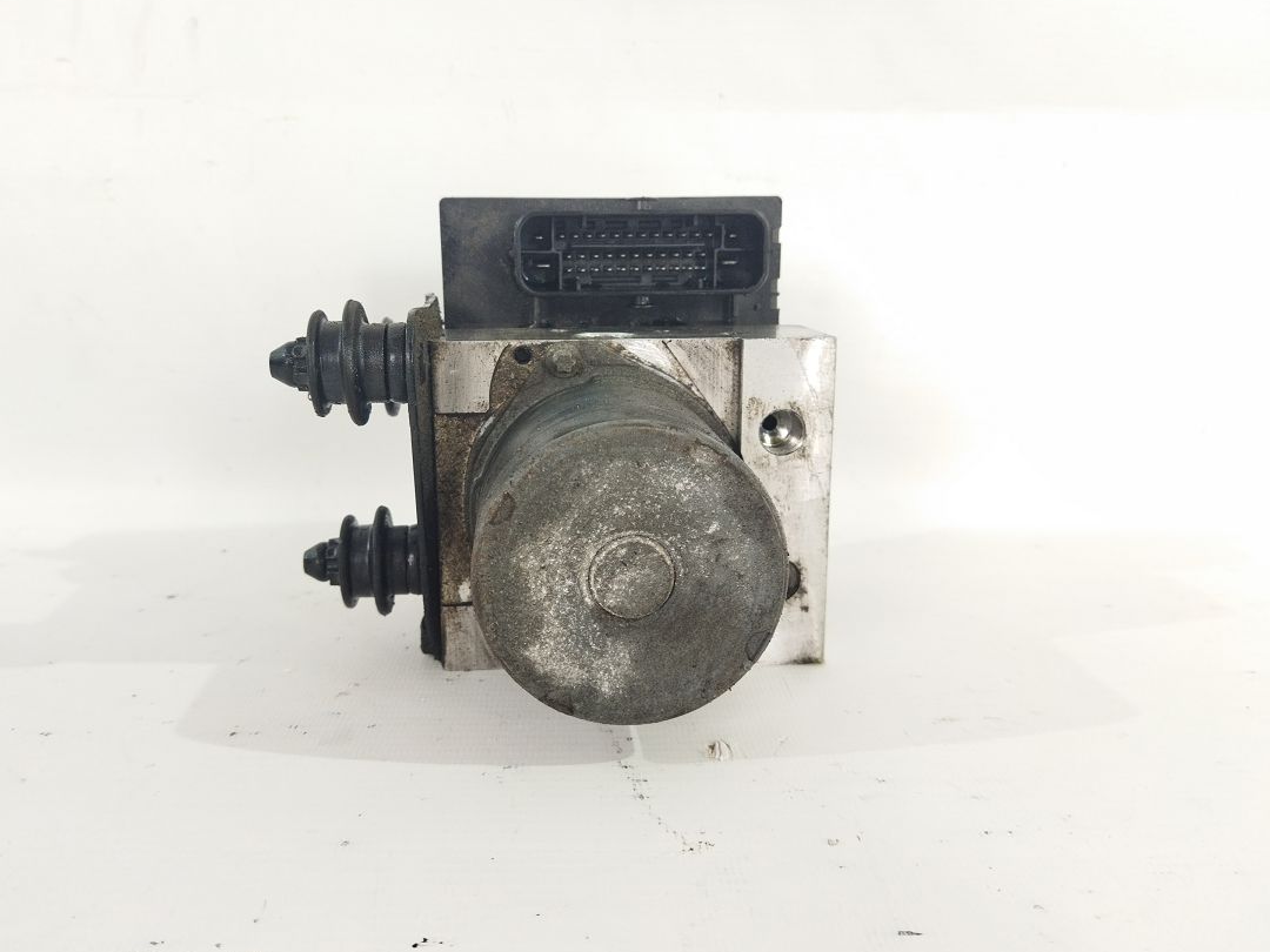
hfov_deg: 59.9
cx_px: 593
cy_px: 474
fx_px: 1101
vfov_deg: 46.8
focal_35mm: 30
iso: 179
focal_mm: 4.71
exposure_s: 1/50
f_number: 1.79
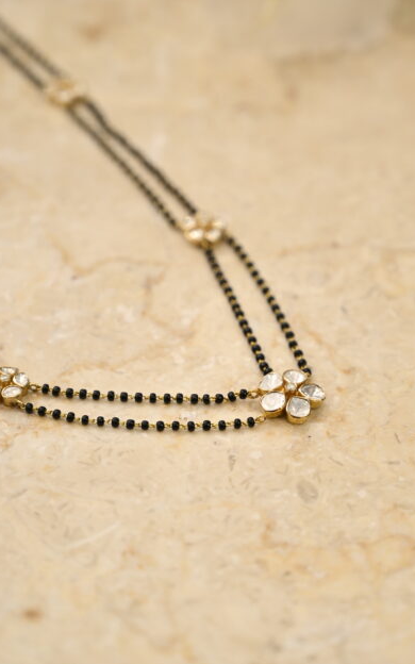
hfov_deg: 12.1
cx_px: 200
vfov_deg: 19.3
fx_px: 1954
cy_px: 334
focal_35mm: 108
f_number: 4
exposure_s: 1/200
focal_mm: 70
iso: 200
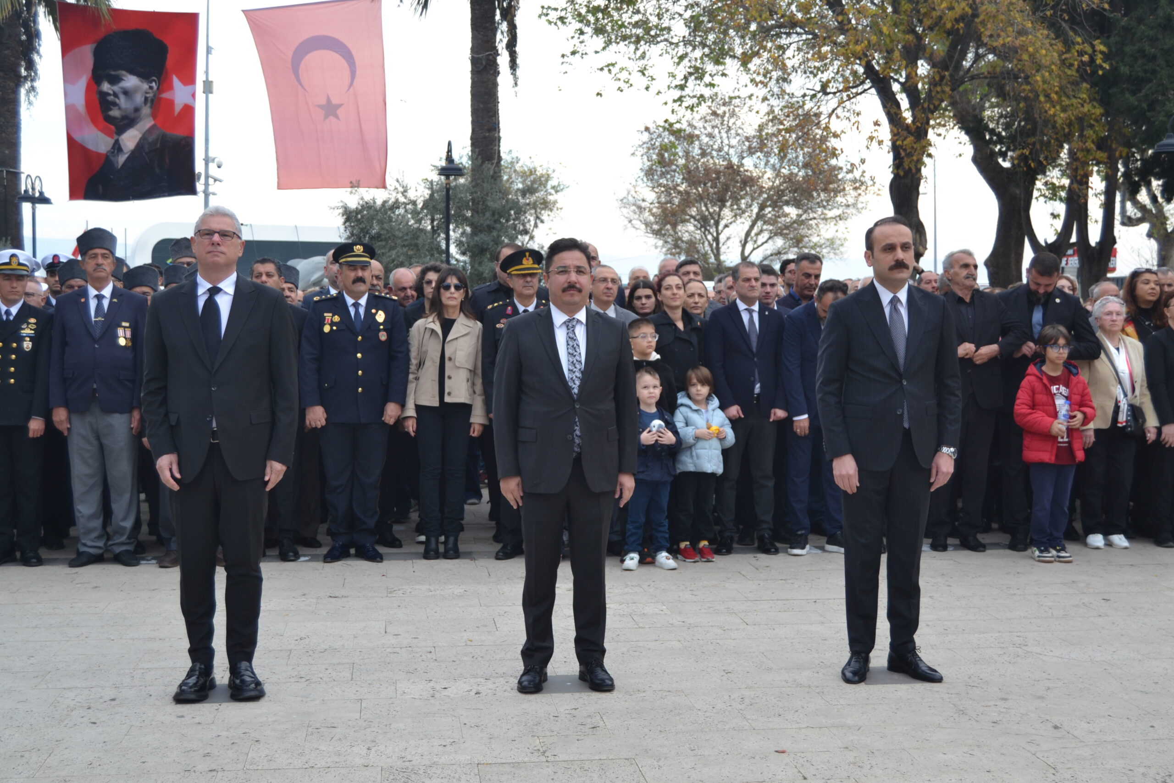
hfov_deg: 42.3
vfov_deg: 28.9
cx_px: 587
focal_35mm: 46
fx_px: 1516
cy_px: 392
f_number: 5.6
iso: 200
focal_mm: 31
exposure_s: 1/125
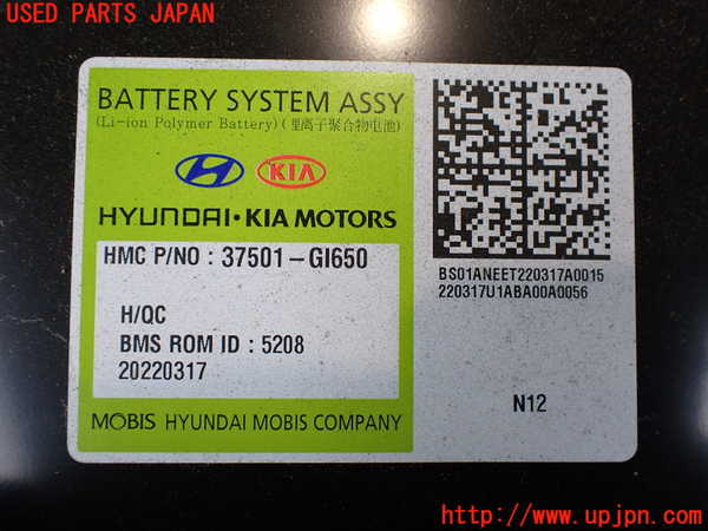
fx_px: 614
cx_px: 354
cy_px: 266
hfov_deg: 60.0
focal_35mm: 30
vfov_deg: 46.8
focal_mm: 5.4
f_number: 2.3
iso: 200
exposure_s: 1/125
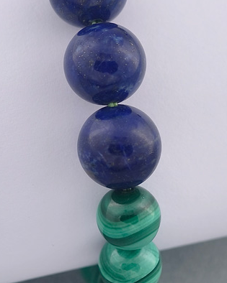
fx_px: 2041
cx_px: 102
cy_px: -25
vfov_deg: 7.9
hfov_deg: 6.4
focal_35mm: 243
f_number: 2.67
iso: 125
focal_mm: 22.48
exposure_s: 1/160
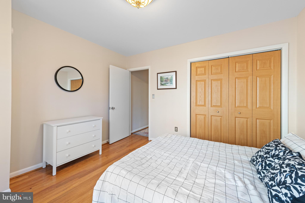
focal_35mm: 14
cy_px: 102
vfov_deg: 81.2
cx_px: 152
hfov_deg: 104.3
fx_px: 119
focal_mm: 14
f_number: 7.1
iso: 320
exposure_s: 1/8
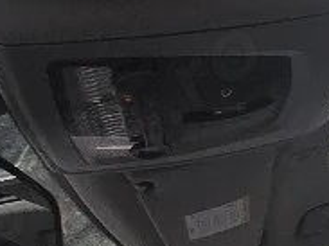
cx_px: 185
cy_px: 185
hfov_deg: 27.4
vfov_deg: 20.5
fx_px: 674
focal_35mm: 71
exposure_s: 1/30
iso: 1000
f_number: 1.9
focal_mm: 2.2
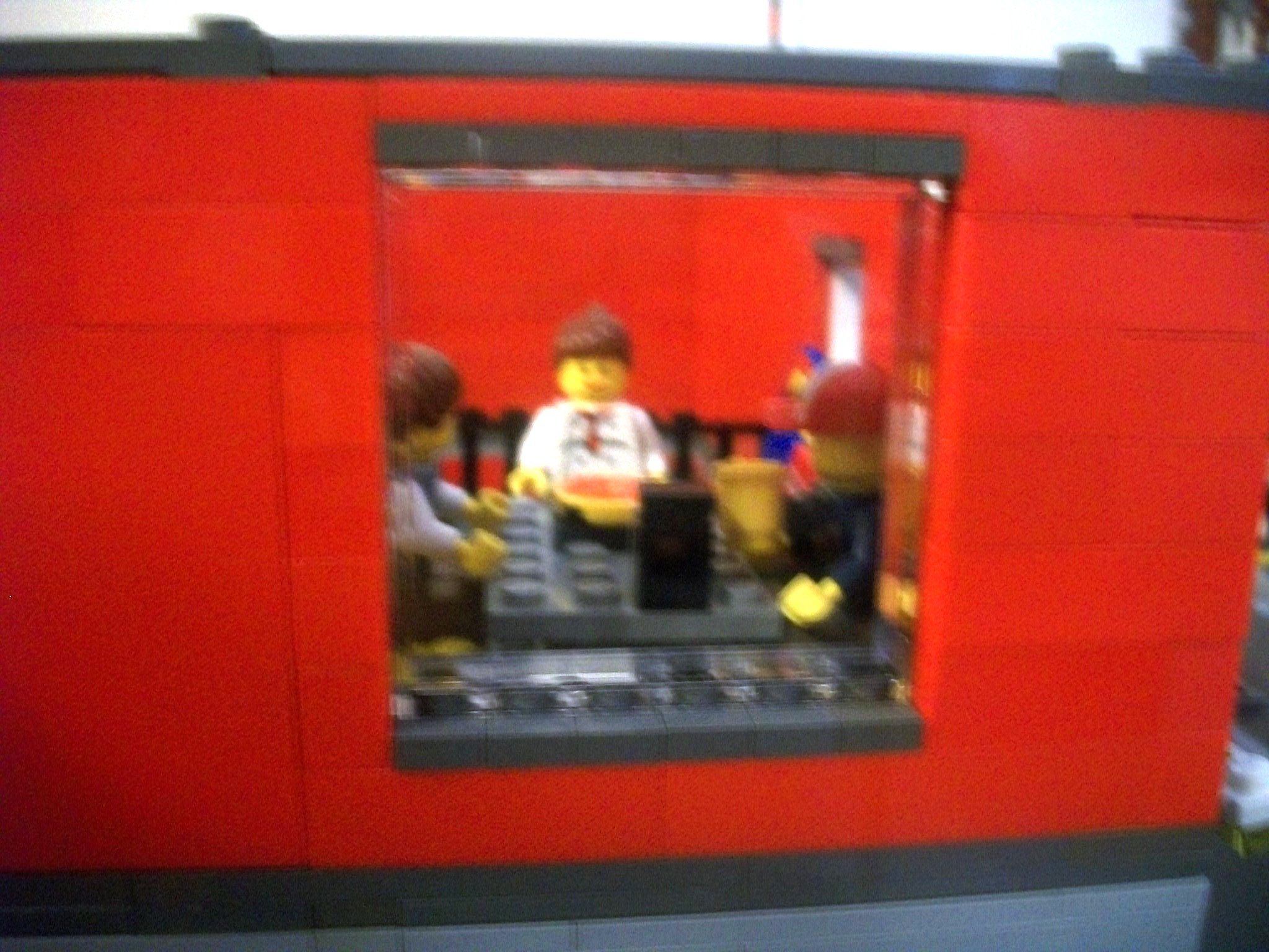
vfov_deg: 44.2
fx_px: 1173
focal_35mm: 32
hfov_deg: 56.8
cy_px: 476
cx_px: 634
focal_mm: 5.7
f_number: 2.9
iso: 220
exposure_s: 1/8
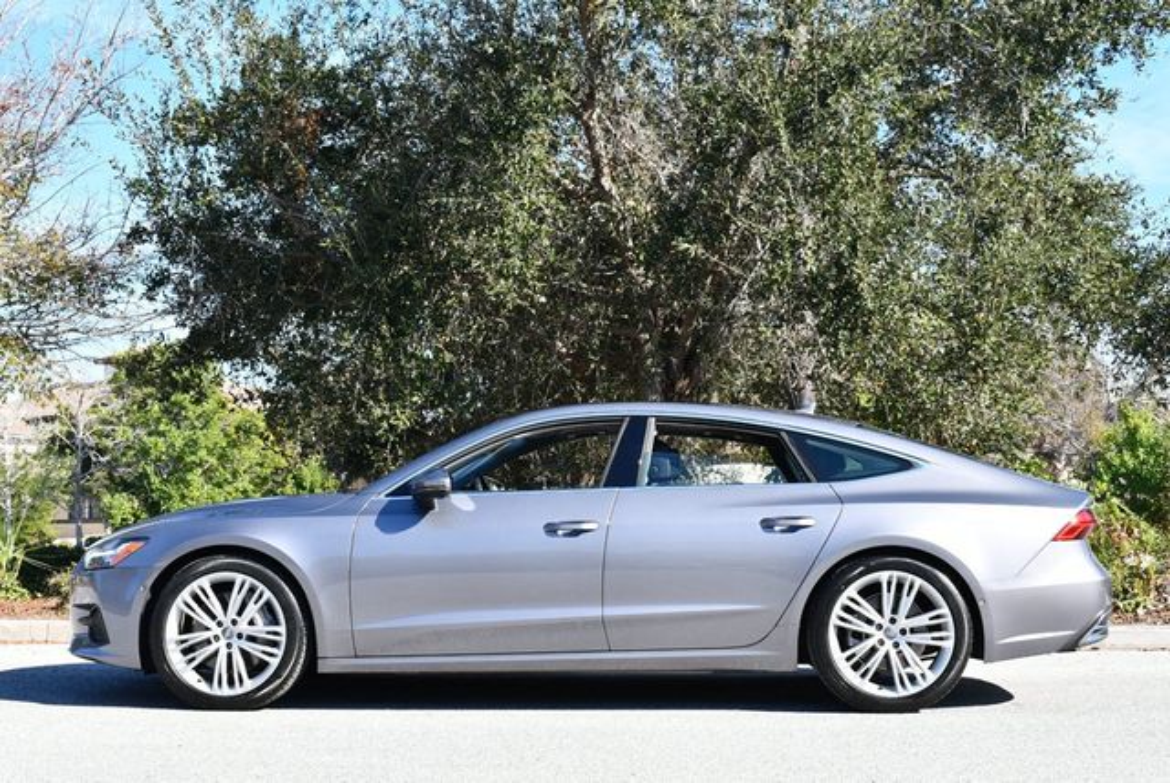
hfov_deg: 36.8
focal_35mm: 54
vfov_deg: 25.1
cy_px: 392
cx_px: 585
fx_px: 1757
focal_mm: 27
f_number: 7.1
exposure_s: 1/250
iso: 200
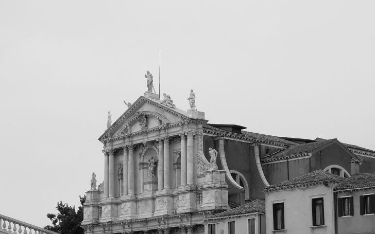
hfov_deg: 25.2
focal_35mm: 82
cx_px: 210
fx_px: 838
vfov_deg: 15.8
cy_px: 188
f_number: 4
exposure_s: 1/400
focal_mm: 9.9
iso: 160
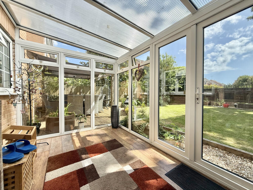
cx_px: 126
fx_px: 102
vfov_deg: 85.7
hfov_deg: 102.1
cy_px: 95
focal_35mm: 14
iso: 64
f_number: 2.2
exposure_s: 1/1068
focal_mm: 2.22
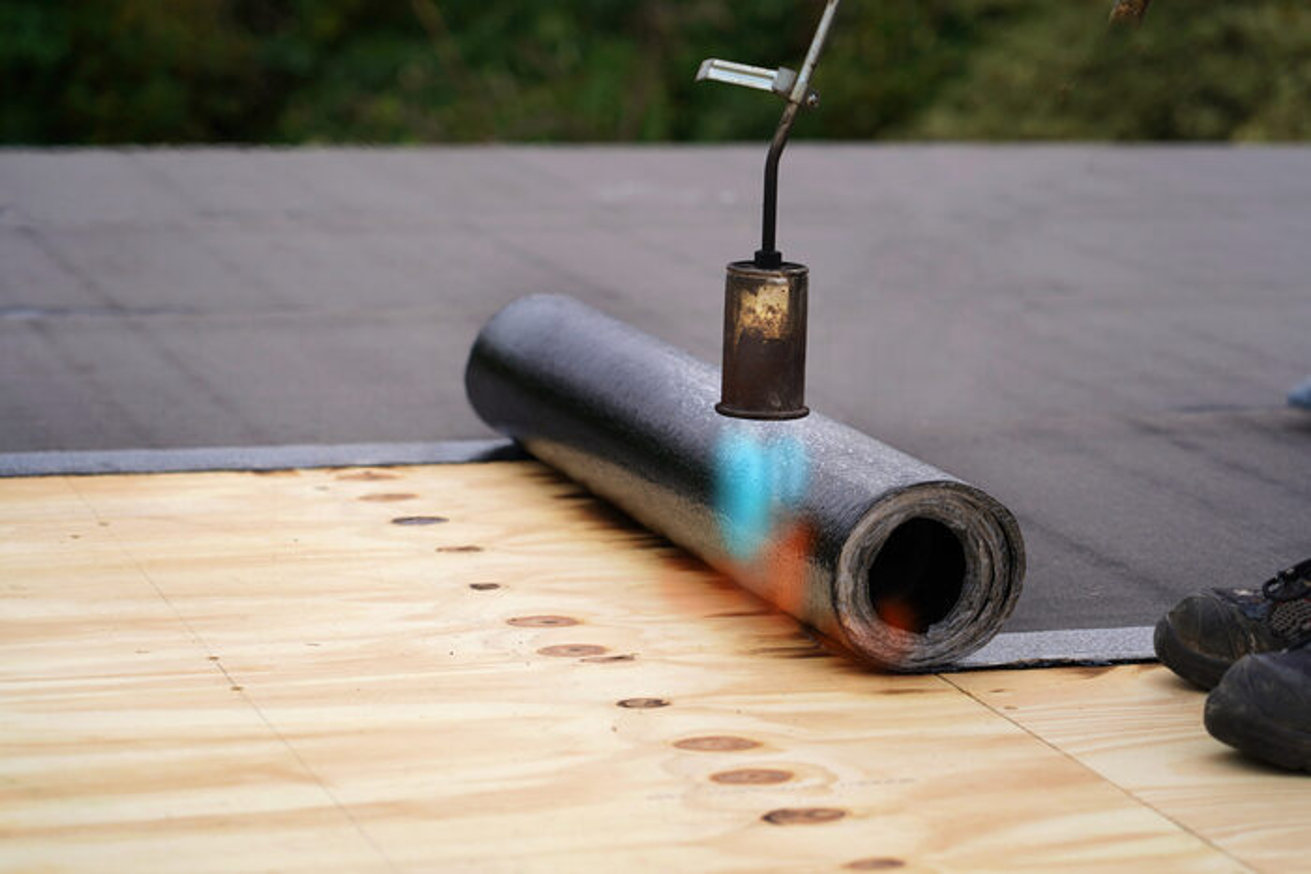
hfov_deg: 19.5
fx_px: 3824
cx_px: 656
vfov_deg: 13.0
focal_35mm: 105
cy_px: 437
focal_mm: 105
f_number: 4.5
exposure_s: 1/200
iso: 100
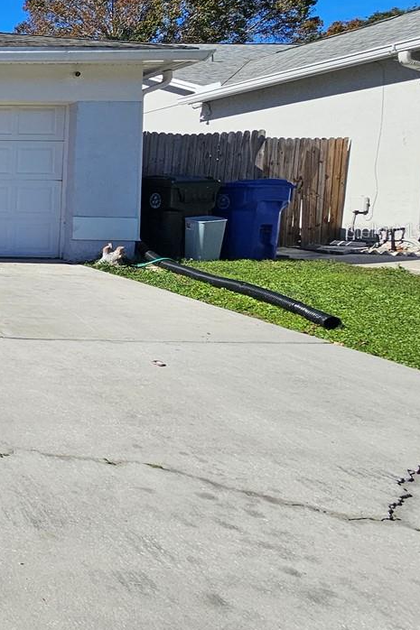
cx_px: -292
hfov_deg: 24.4
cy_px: 230
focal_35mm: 31
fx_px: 543
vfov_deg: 59.4
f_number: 2.2
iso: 50
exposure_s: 1/2859
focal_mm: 2.2
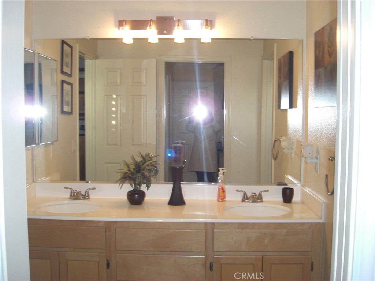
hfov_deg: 49.0
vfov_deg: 37.7
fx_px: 412
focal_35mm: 38
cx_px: 188
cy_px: 140
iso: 200
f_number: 2.8
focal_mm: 7.9
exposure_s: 1/60
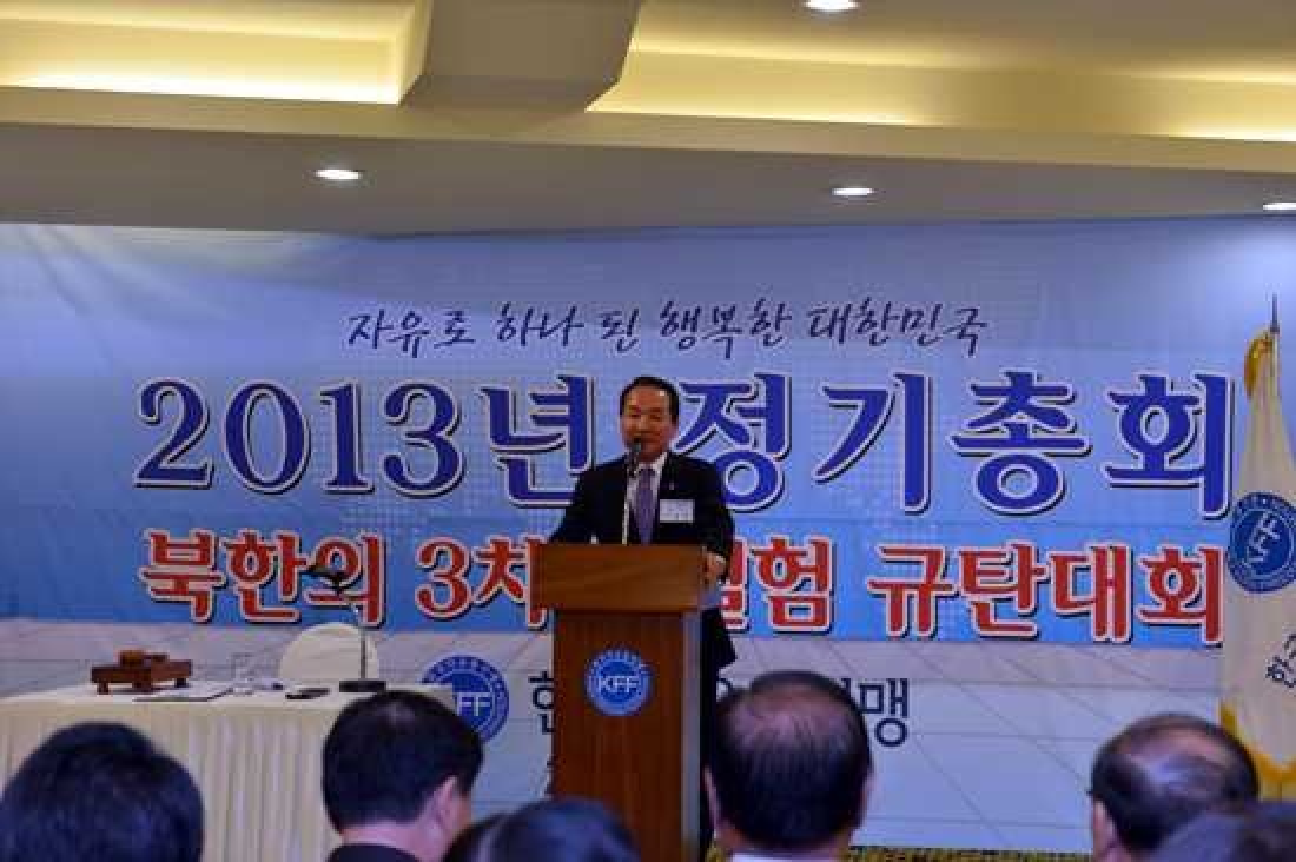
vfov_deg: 22.6
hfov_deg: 33.4
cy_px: 431
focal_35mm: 60
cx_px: 648
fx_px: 2159
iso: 500
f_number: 5.6
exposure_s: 1/60
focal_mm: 60
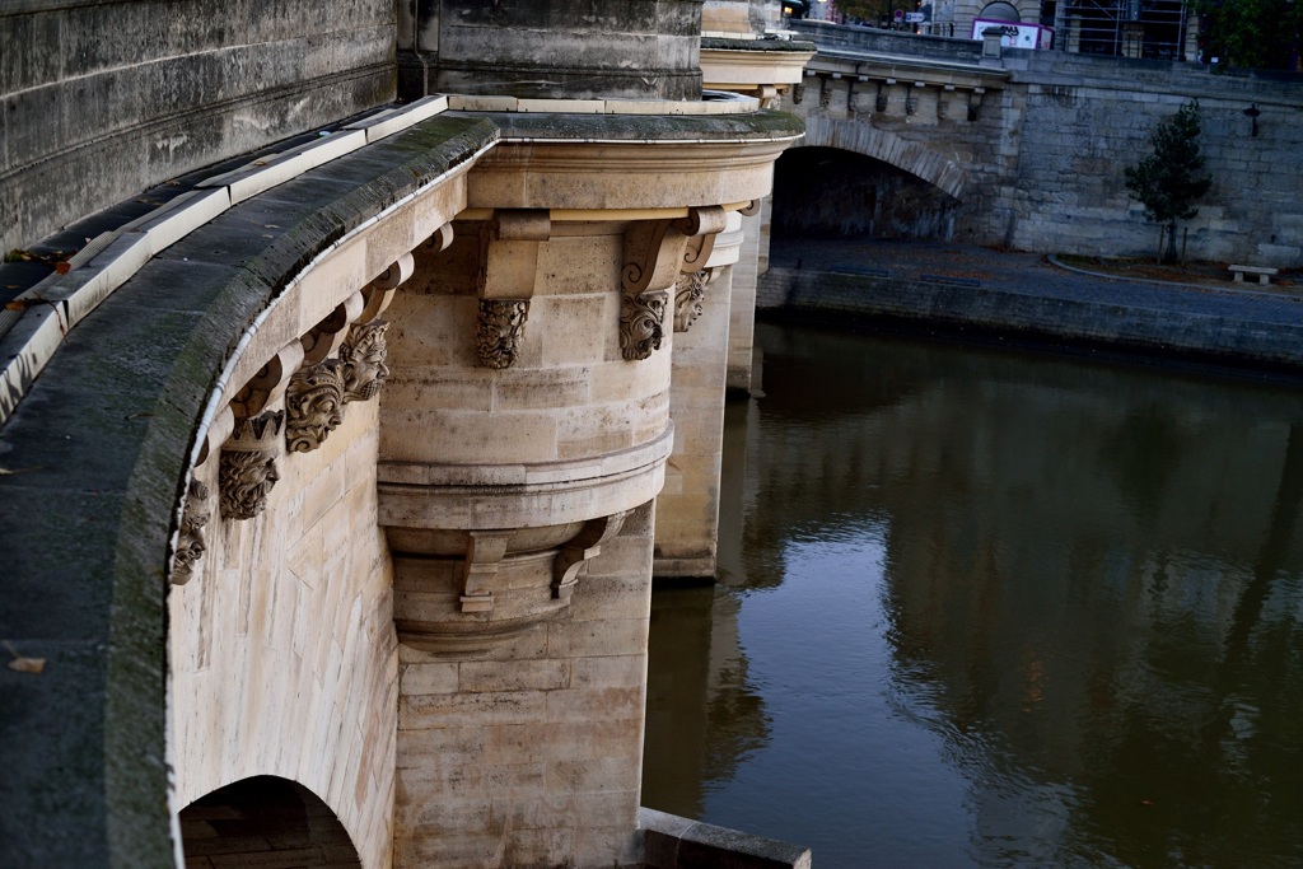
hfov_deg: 39.6
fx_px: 1810
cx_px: 652
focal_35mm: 50
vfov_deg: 27.0
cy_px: 434
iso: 400
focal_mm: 50
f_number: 4
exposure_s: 1/20
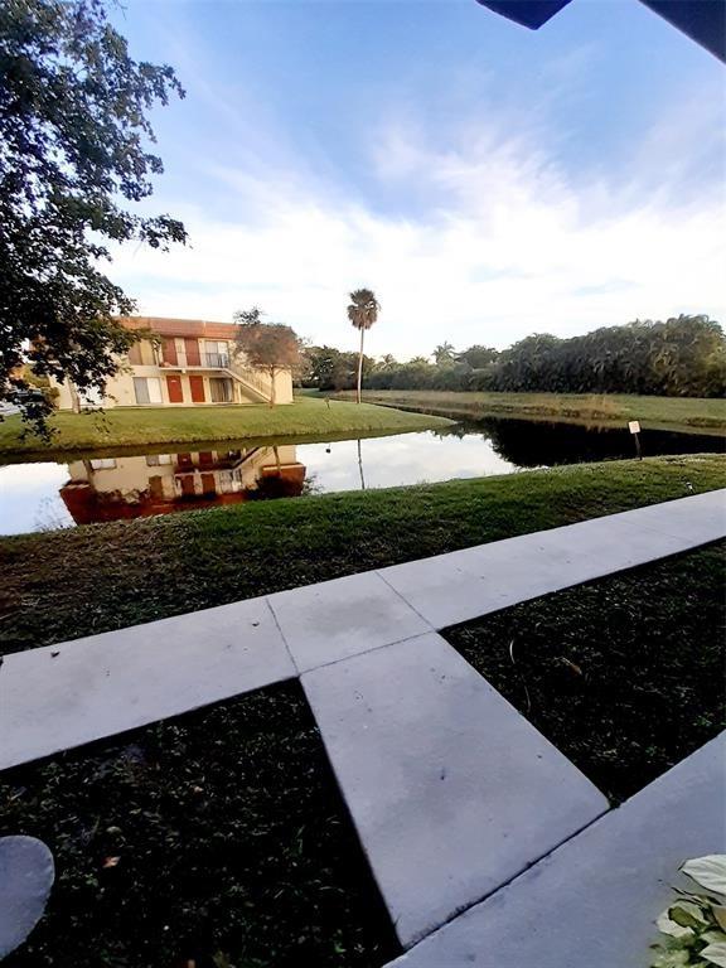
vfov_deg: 106.2
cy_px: 484
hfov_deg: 89.9
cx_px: 363
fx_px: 364
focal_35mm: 13
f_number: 2.2
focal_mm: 1.13
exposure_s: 1/292
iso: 40
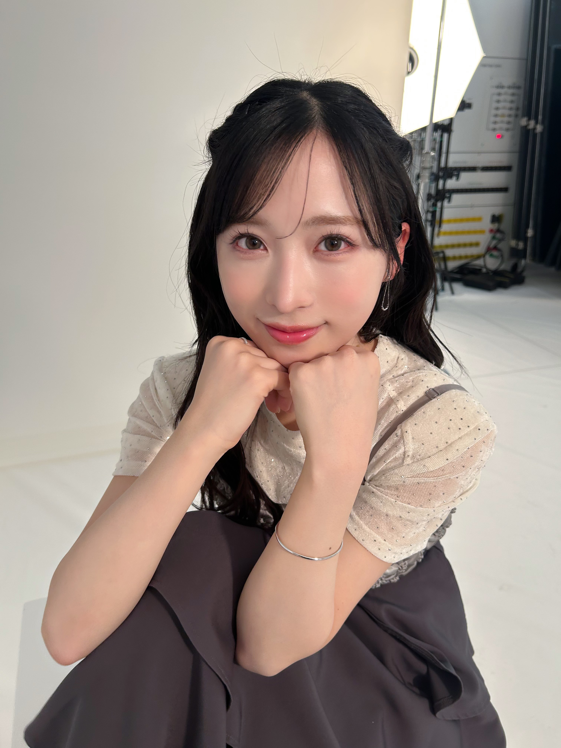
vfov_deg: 67.3
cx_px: 280
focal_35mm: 26
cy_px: 374
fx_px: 562
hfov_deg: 53.1
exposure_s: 1/50
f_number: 1.5
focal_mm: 5.7
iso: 100
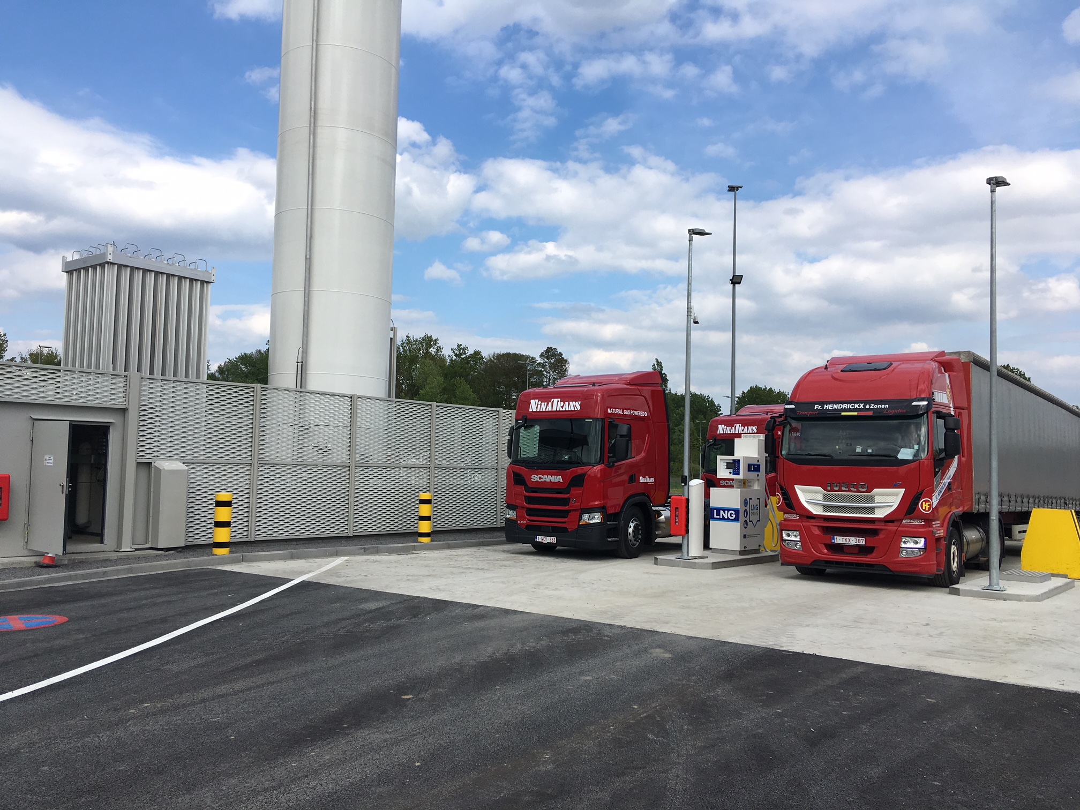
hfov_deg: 61.7
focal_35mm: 29
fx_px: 905
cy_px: 405
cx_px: 540
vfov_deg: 48.2
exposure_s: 1/1570
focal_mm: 4.15
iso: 25
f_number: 2.2
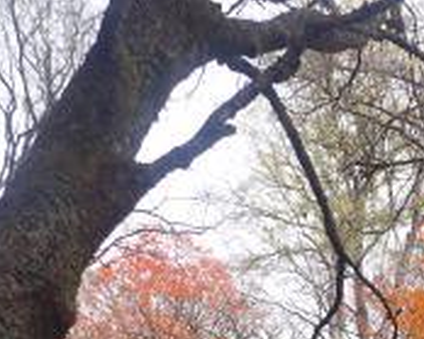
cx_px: 482
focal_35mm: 63
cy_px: 405
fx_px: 790
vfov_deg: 22.4
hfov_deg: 27.2
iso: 100
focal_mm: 4.5
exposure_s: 1/250
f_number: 2.8
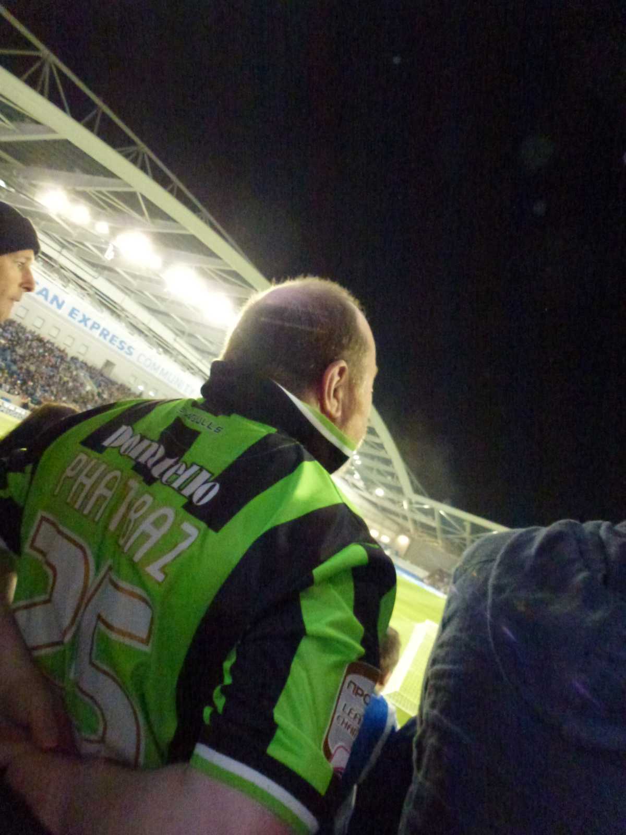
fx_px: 579
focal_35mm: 24
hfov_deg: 56.8
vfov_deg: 71.6
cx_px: 313
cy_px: 418
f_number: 3.3
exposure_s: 1/40
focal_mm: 4.3
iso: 1600
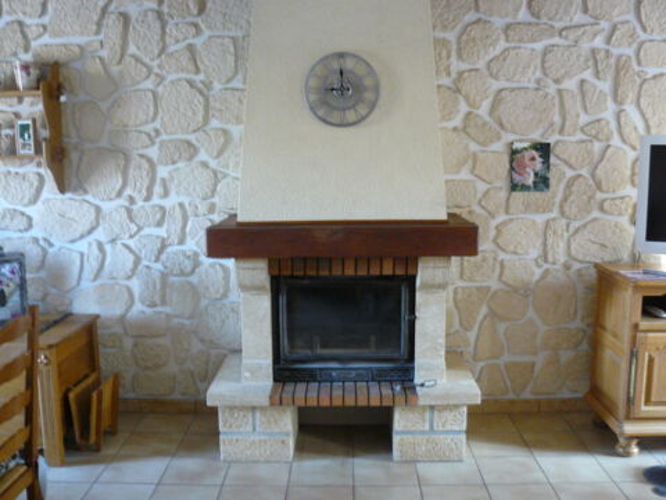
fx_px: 693
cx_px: 333
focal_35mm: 36
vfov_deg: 39.7
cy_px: 250
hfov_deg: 51.4
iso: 200
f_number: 2.8
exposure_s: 1/6
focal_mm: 6
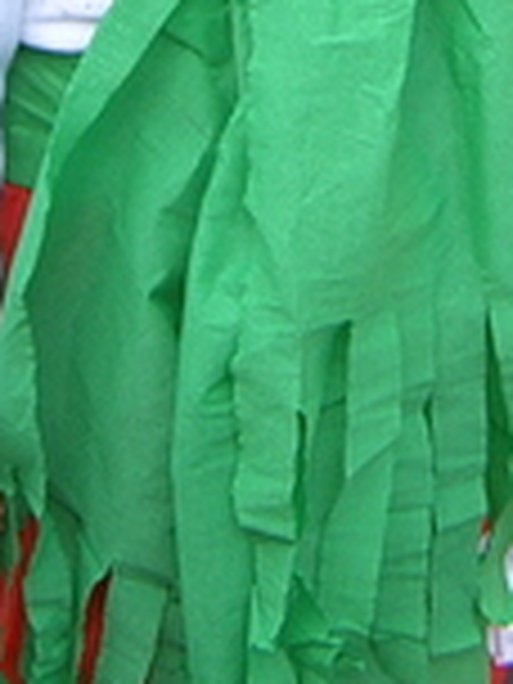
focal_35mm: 147
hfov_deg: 10.1
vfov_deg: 12.9
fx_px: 2905
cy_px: -270
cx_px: 184
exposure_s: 1/125
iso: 50
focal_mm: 5.8
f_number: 2.8
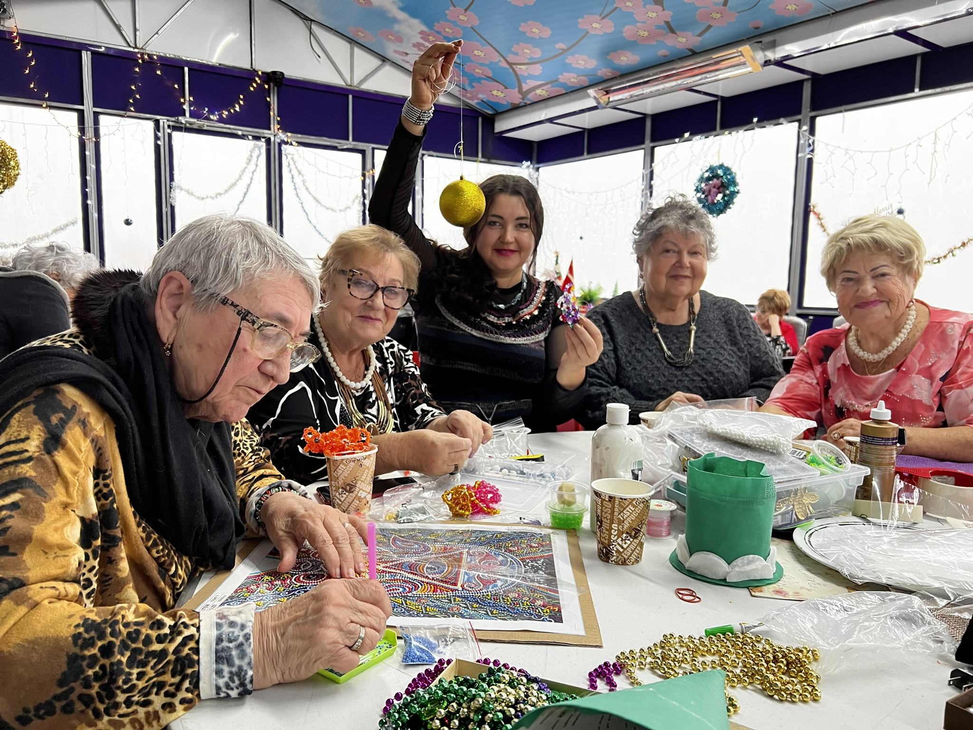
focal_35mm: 26
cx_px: 486
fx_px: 731
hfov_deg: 67.3
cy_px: 365
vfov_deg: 53.1
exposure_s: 1/60
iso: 125
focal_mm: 5.7
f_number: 1.5
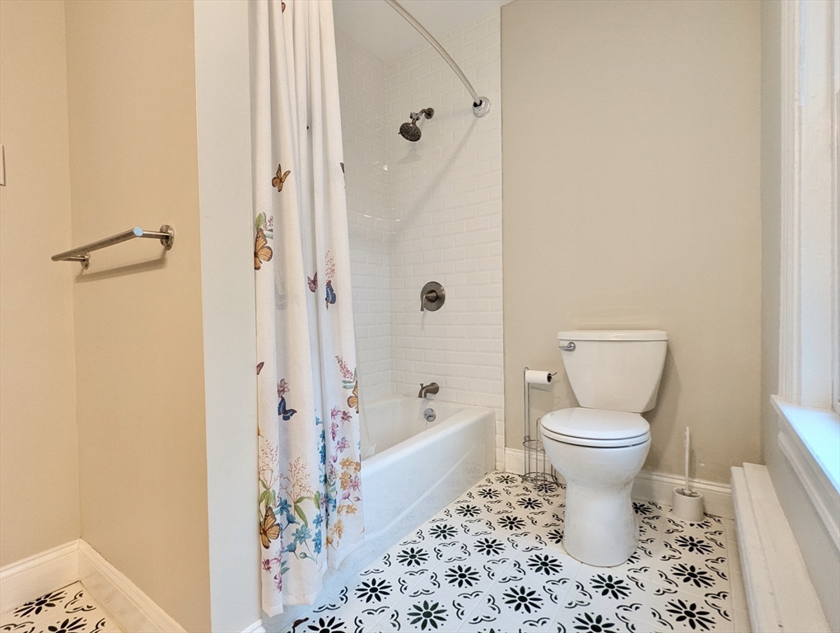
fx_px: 389
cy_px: 316
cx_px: 420
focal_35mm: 16
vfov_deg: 78.2
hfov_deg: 94.4
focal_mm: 2.35
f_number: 2.2
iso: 51
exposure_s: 1/24
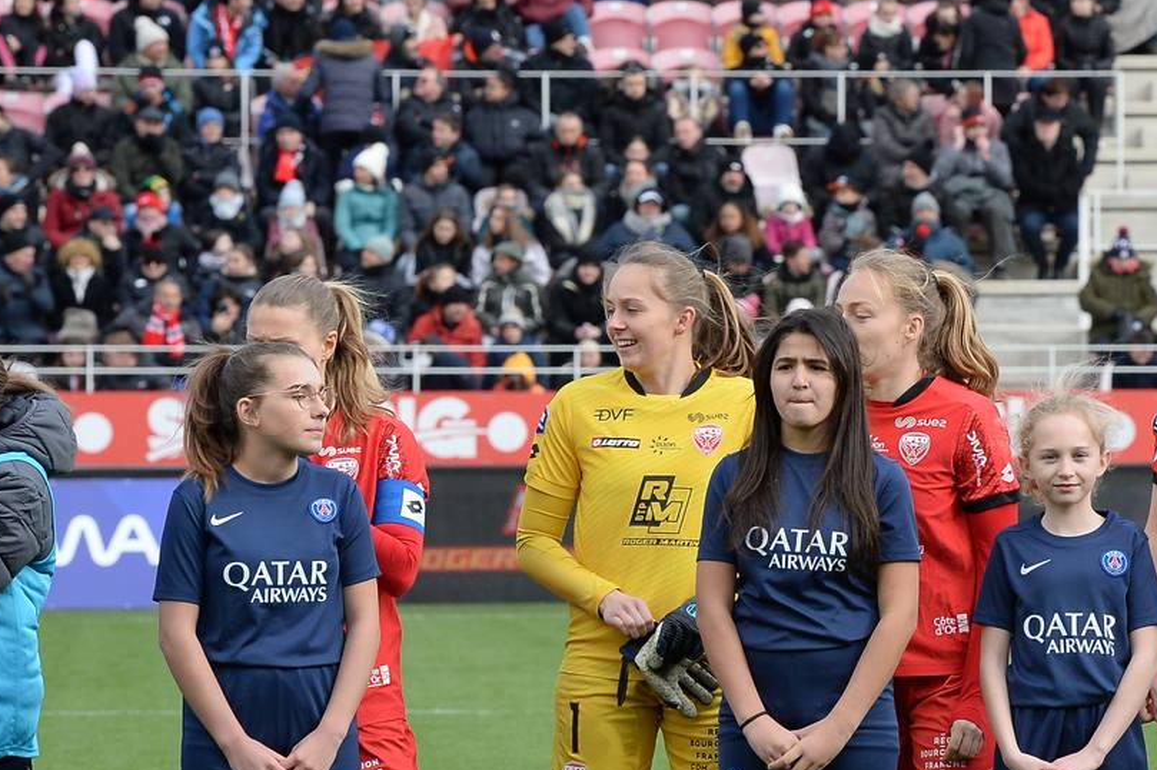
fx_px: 11817
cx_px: 1283
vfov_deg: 3.7
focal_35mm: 368
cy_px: 388
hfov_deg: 5.6
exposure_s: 1/640
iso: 800
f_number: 9
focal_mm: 155
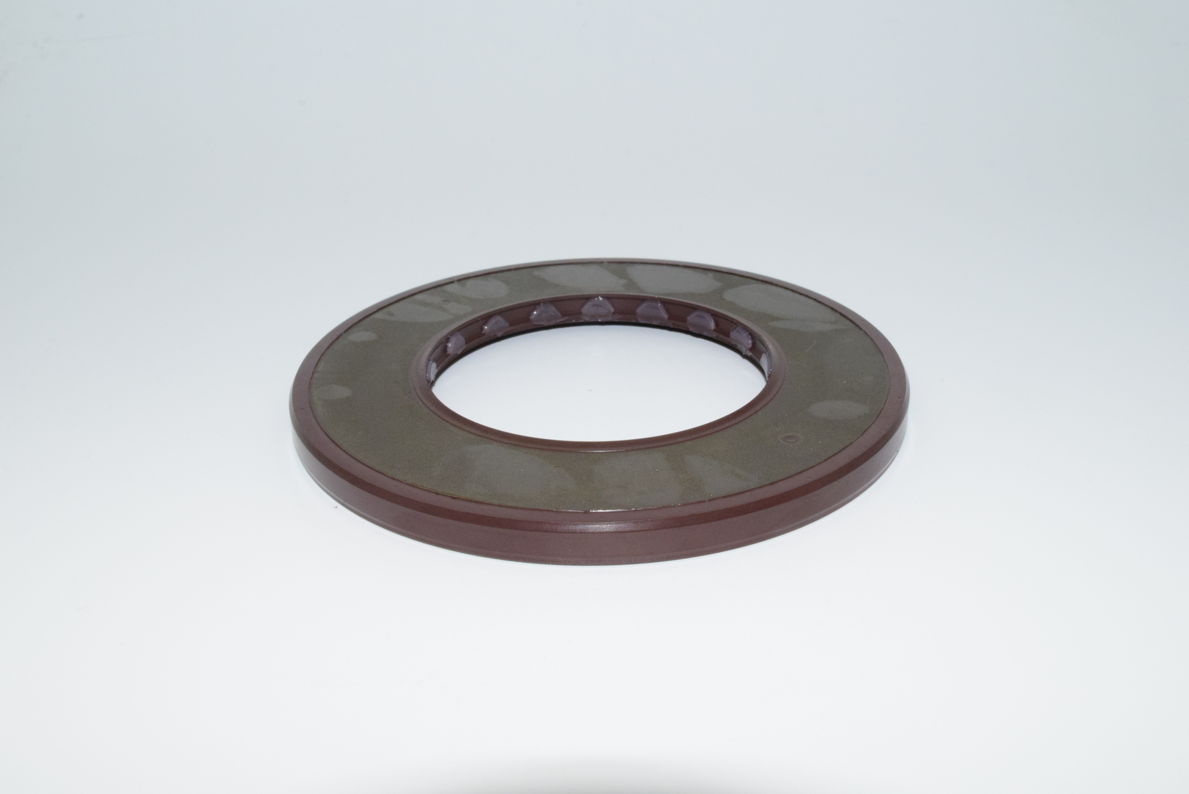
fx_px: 1388
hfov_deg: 46.4
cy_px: 397
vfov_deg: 31.9
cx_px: 594
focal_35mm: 42
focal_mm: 28
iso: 1600
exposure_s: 1/60
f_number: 29
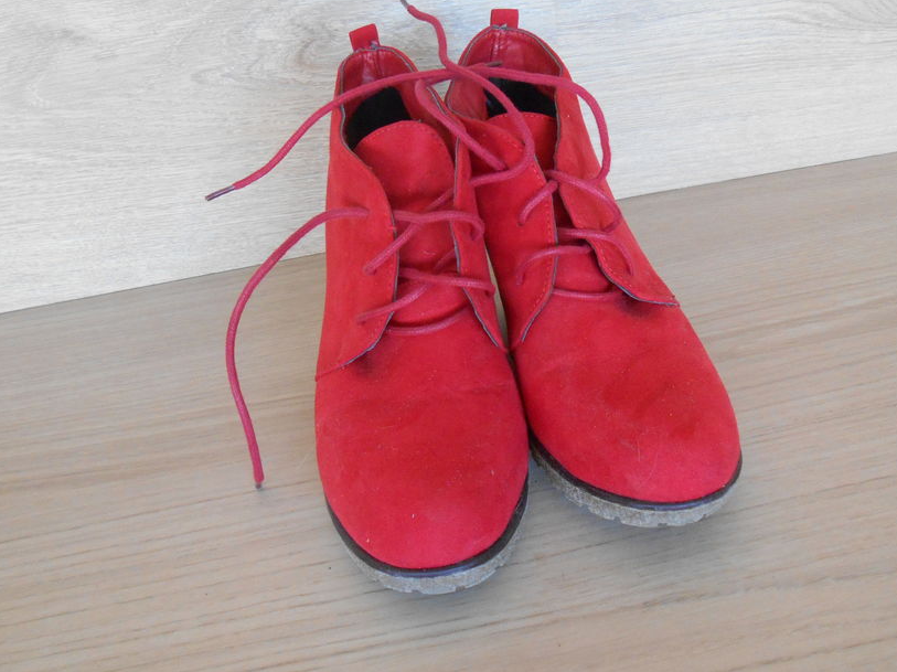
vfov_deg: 44.1
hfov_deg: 56.8
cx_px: 477
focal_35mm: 32
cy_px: 319
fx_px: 829
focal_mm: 4.6
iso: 400
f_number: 3.5
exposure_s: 1/30
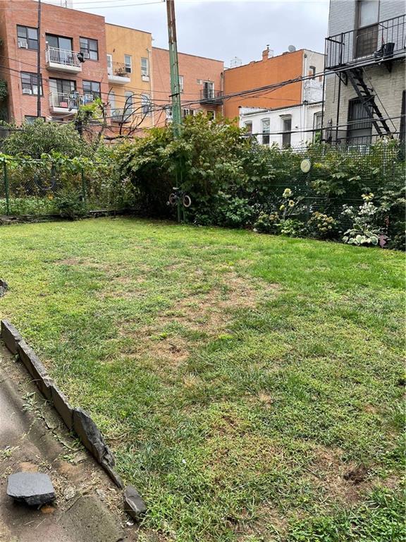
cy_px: 271
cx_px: 203
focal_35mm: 26
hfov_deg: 53.1
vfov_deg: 67.3
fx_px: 407
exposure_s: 1/167
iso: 32
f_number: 1.6
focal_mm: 4.2
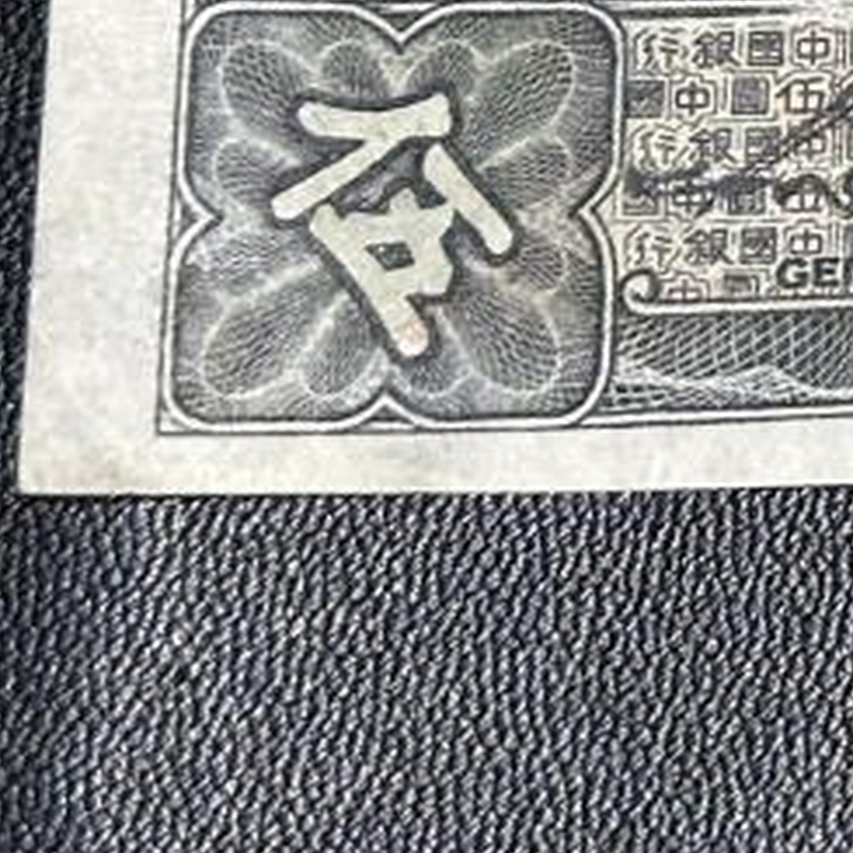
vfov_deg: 7.1
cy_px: -470
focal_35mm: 242
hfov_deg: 6.8
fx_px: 6747
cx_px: 2211
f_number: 1.78
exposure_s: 1/50
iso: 125
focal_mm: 6.86
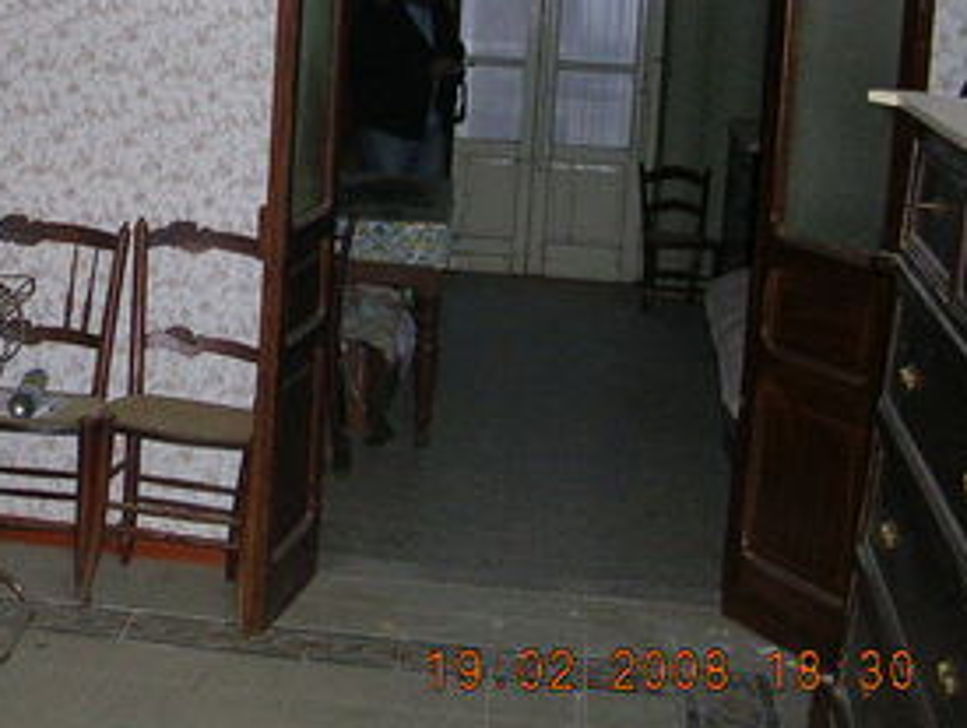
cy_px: 149
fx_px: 1930
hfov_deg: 27.5
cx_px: 172
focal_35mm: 69
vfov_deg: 21.1
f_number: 2.8
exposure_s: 1/60.1
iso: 154
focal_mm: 5.8
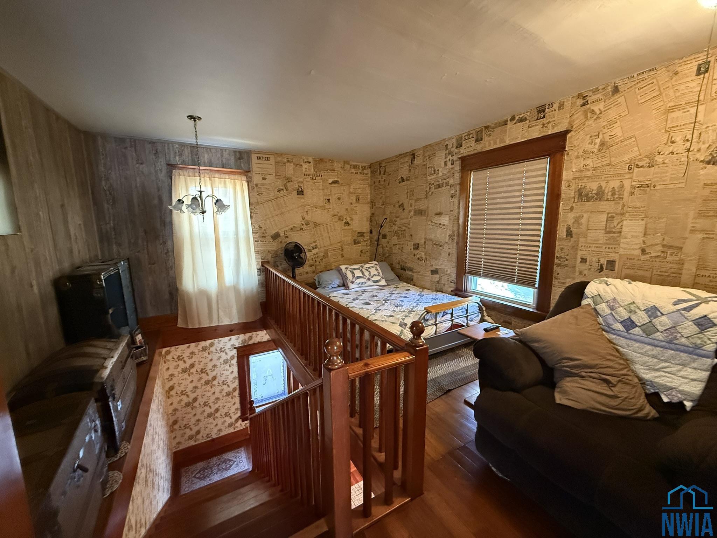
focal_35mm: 14
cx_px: 358
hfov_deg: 102.1
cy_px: 269
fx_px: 290
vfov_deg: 85.7
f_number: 2.2
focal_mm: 2.22
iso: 1000
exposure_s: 1/60
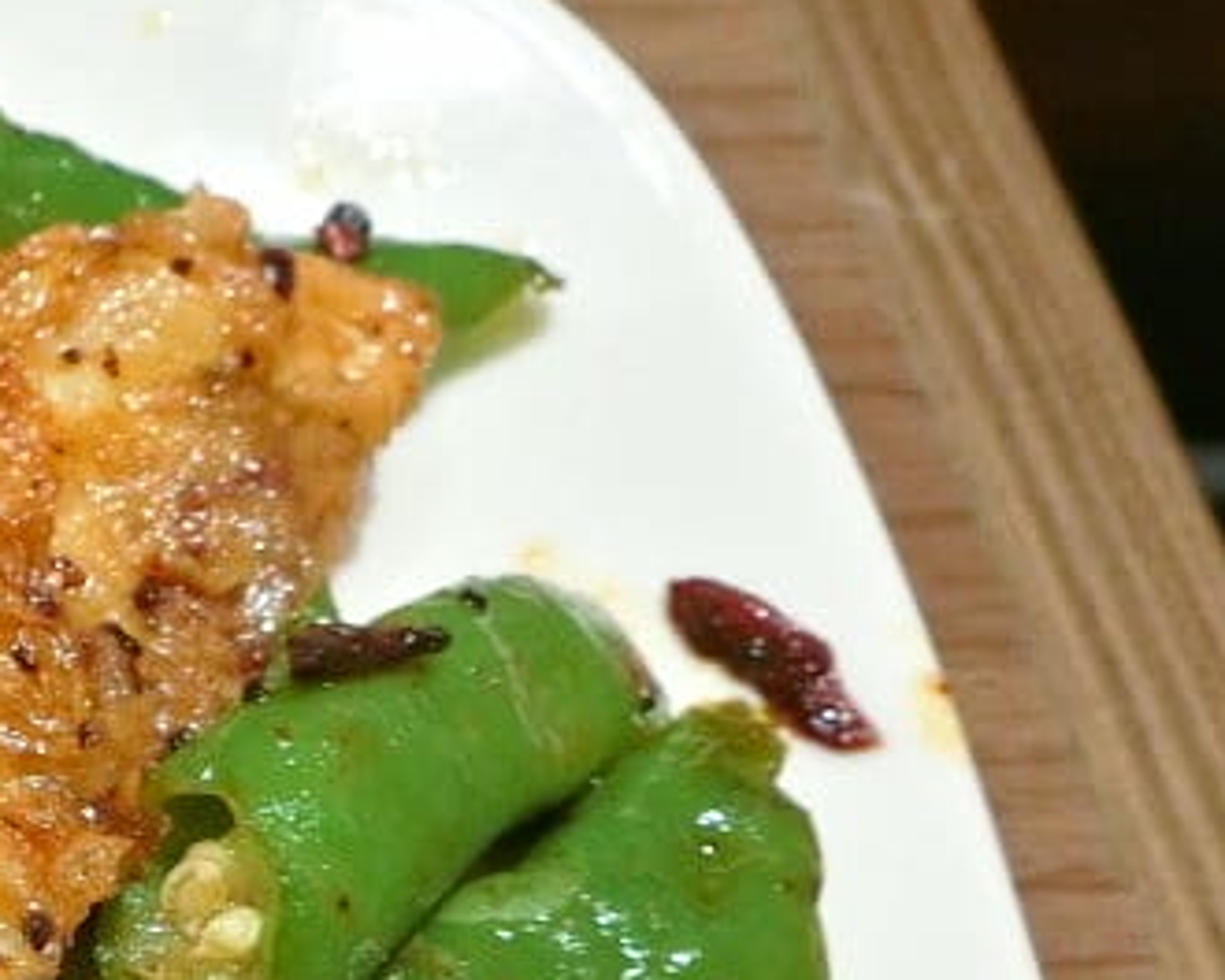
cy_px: 1077
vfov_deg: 19.8
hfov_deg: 22.5
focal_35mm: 74
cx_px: -434
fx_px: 2683
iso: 320
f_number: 2.8
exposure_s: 1/125
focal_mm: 5.4
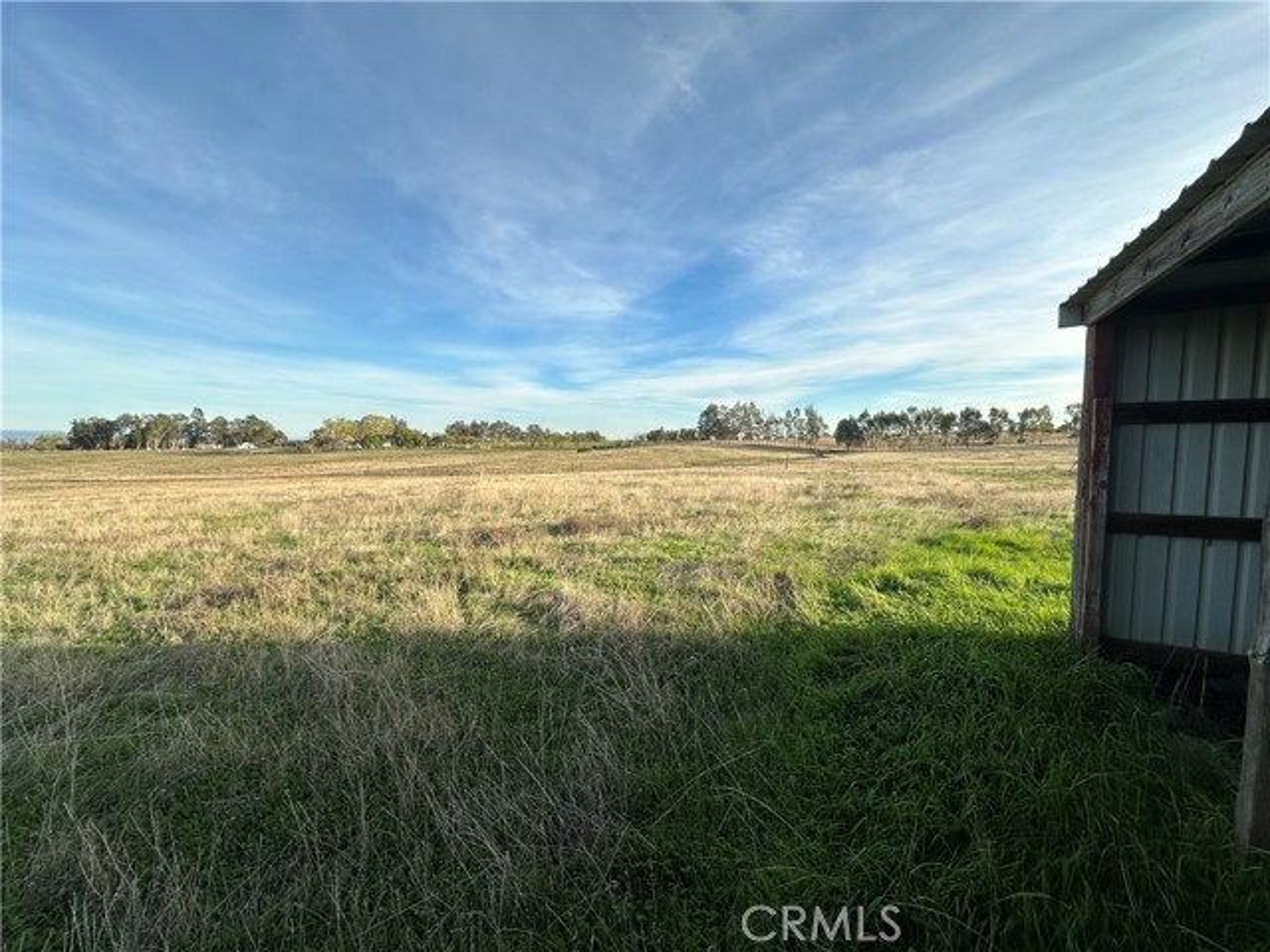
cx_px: 635
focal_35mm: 14
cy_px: 476
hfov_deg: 102.1
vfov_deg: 85.7
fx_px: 514
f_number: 2.2
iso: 40
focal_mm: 2.22
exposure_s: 1/1159
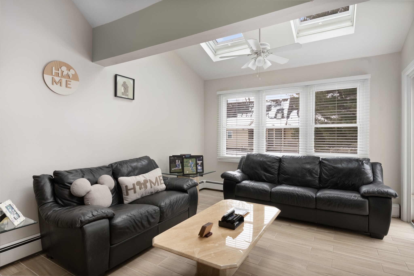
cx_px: 207
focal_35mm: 20
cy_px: 138
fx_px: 224
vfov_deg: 63.2
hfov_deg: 85.4
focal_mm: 13
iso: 400
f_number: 10
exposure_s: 1/13
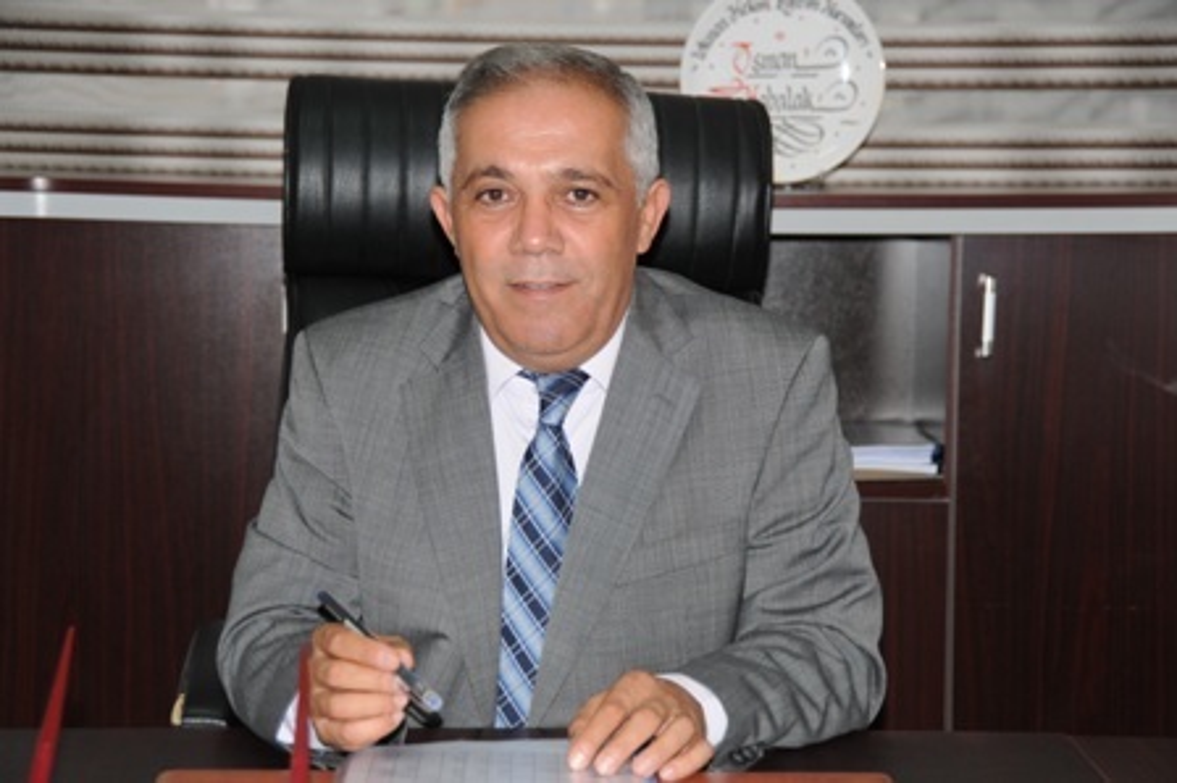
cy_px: 392
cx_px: 588
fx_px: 2548
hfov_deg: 26.0
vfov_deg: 17.5
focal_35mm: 78
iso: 200
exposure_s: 1/60
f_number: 4.8
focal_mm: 52
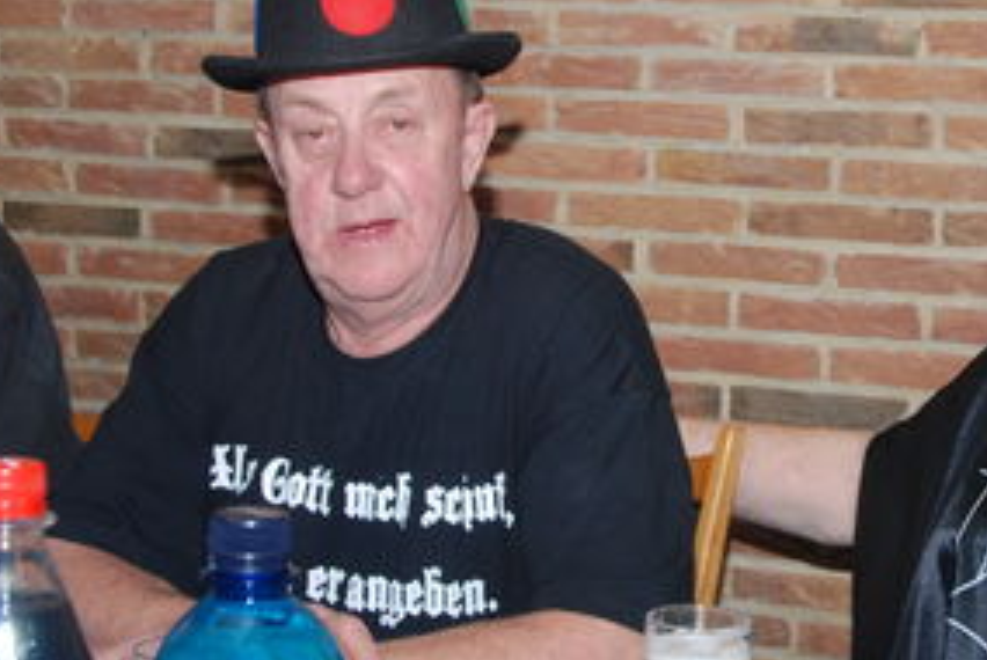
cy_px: 361
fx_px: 2086
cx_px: 824
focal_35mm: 76
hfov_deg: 26.0
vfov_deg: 18.0
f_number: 5.6
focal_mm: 24
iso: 400
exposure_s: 1/60
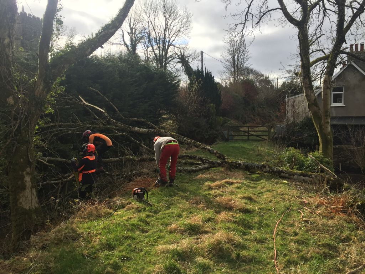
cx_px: 182
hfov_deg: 61.7
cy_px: 137
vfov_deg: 48.2
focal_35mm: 29
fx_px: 306
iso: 32
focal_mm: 4.15
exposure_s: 1/964
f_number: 2.2
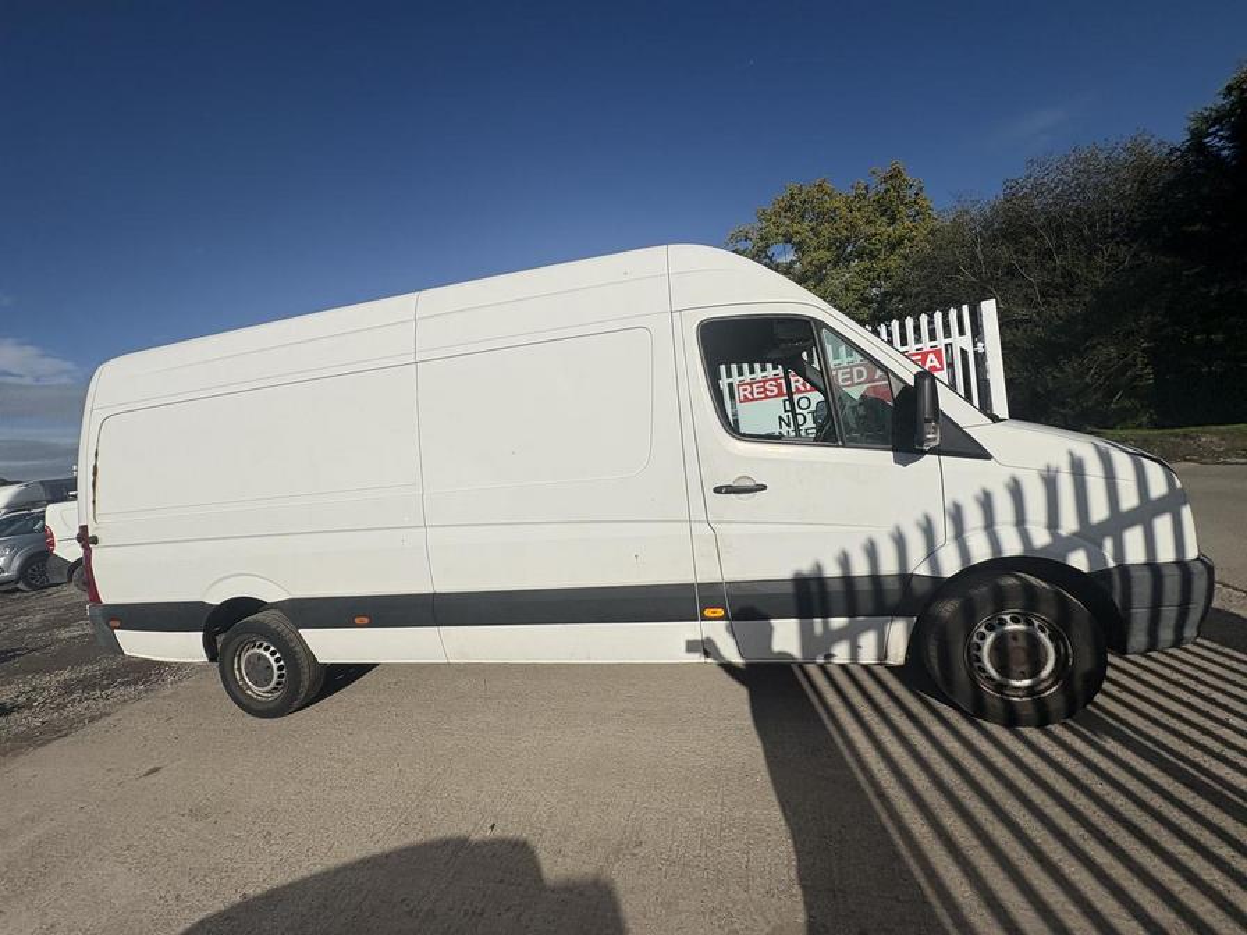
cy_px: 468
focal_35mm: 14
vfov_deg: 85.7
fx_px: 504
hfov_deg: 102.1
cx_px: 624
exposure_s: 1/7299
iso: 32
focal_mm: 2.22
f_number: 2.2
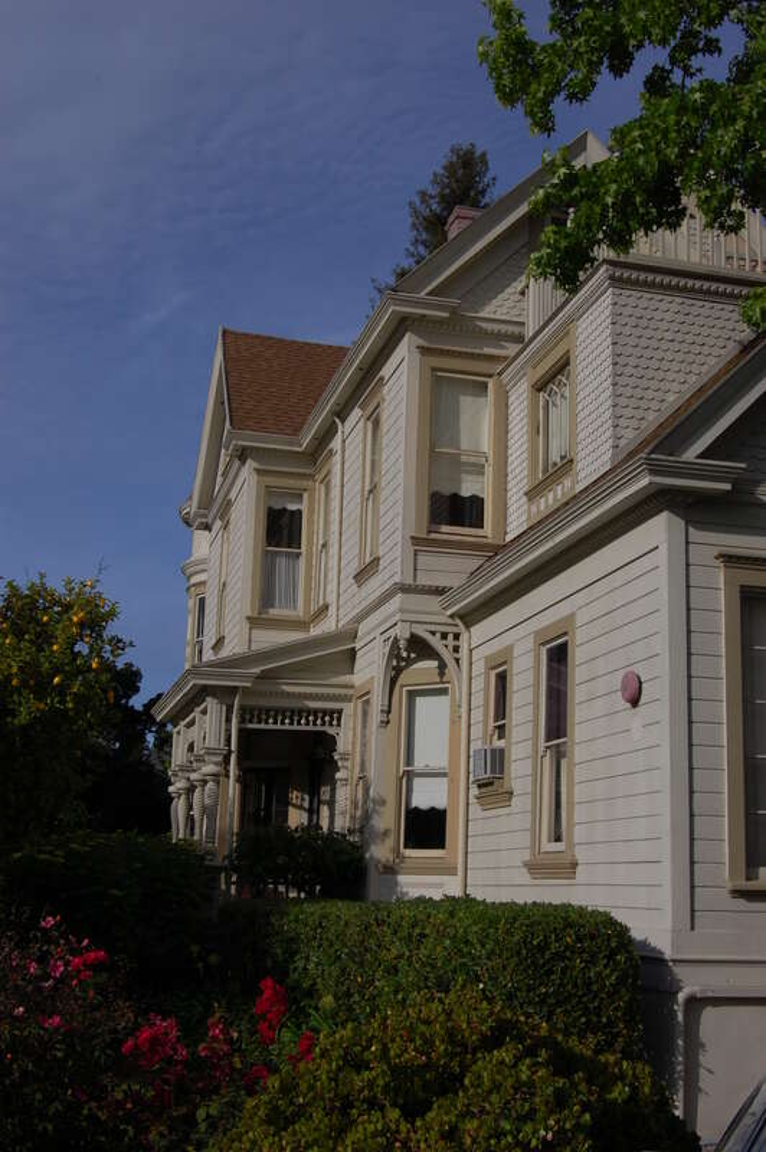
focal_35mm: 42
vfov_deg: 46.4
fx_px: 1343
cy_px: 576
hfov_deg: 31.8
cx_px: 383
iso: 200
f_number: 16
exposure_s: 1/320
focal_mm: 28
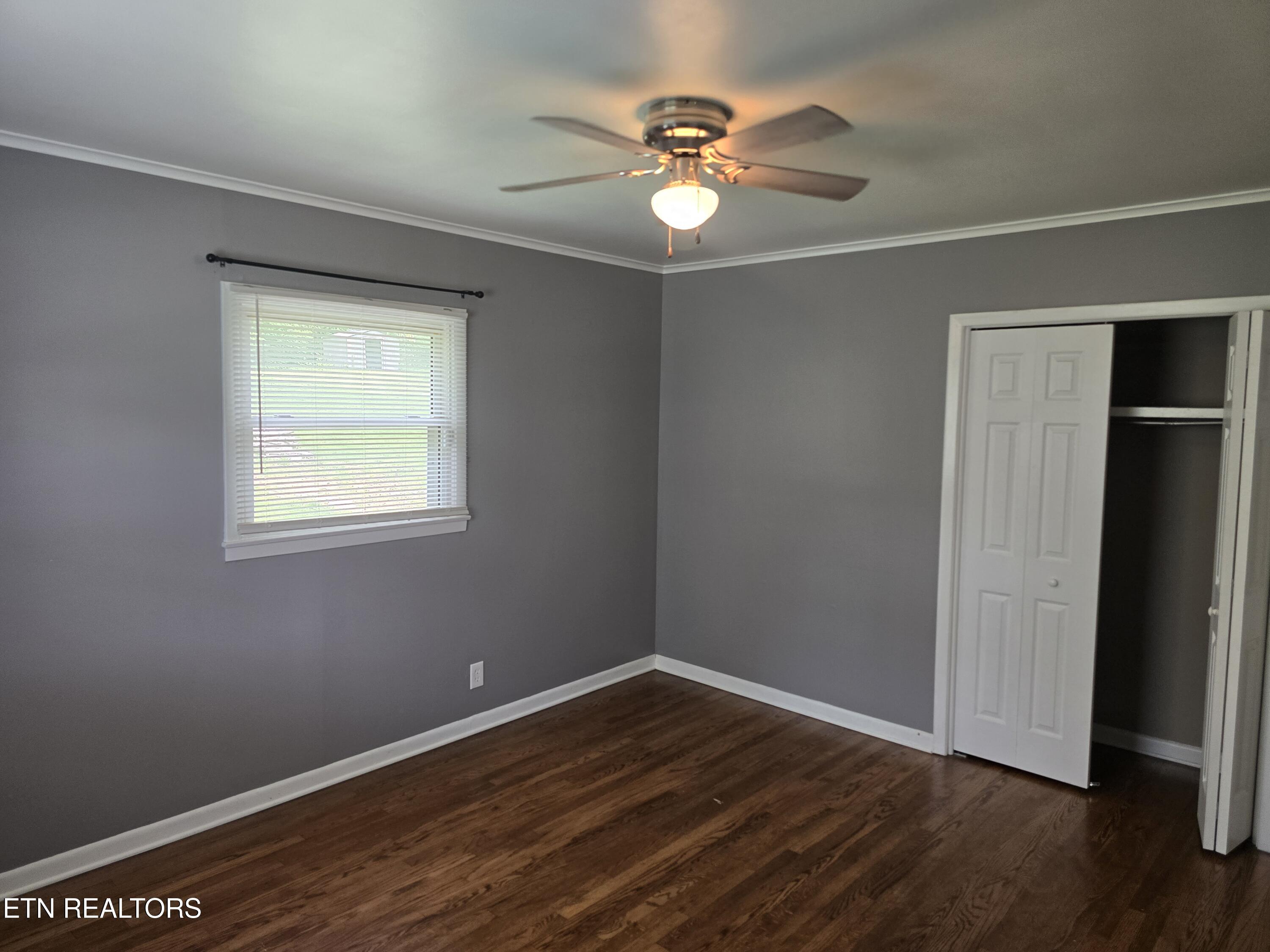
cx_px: 635
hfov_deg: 73.9
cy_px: 476
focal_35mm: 23
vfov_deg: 58.9
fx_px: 844
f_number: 1.7
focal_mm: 6.3
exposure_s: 1/120
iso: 160
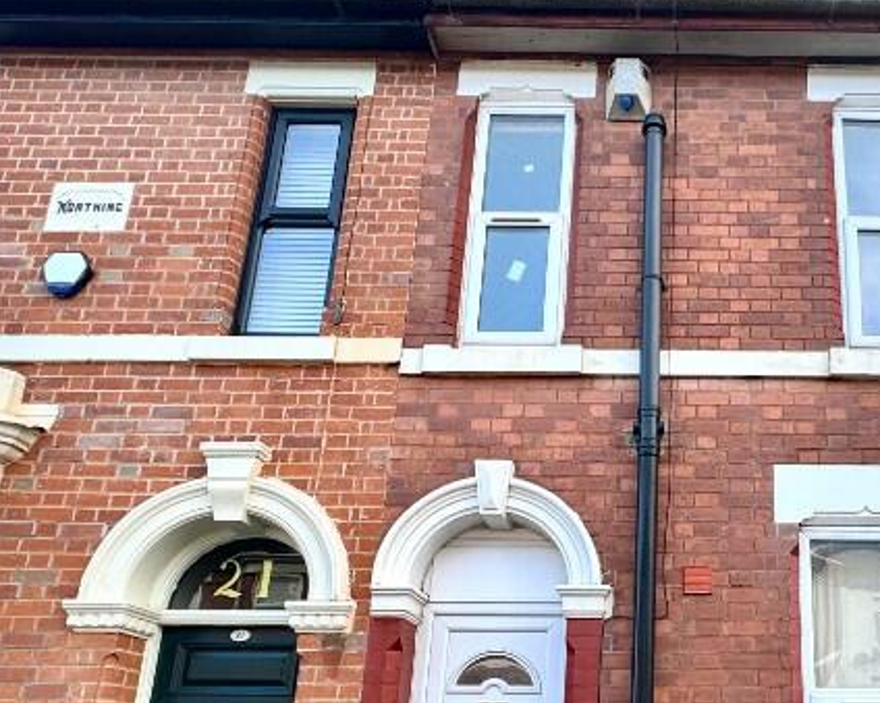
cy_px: 554
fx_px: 859
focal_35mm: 33
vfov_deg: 42.7
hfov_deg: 50.7
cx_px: 712
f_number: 2.2
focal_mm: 2.22
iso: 40
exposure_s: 1/193
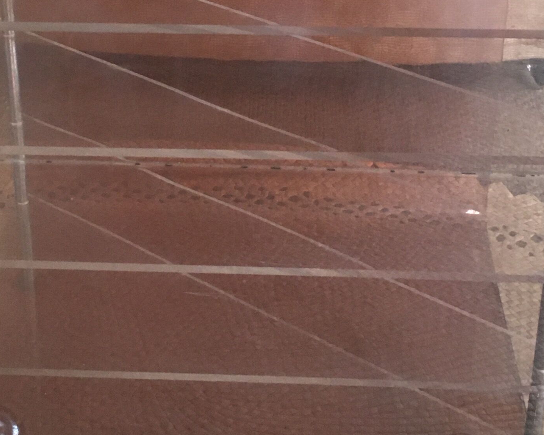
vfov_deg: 18.4
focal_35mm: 82
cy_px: 36
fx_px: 1320
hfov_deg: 23.2
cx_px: 214
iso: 200
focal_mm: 4.15
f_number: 2.2
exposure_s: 1/33
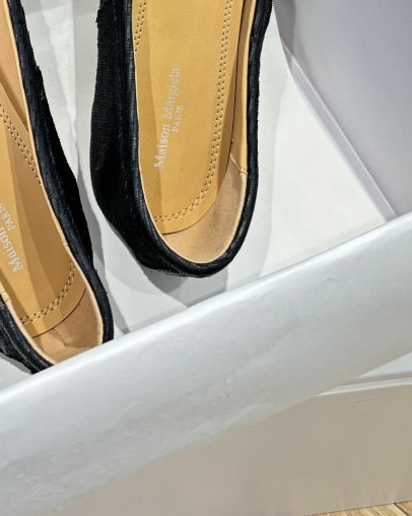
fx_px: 1098
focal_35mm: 72
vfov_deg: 23.4
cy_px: -154
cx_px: 81
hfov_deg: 21.0
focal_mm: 5.96
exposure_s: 1/121
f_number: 1.6
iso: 80
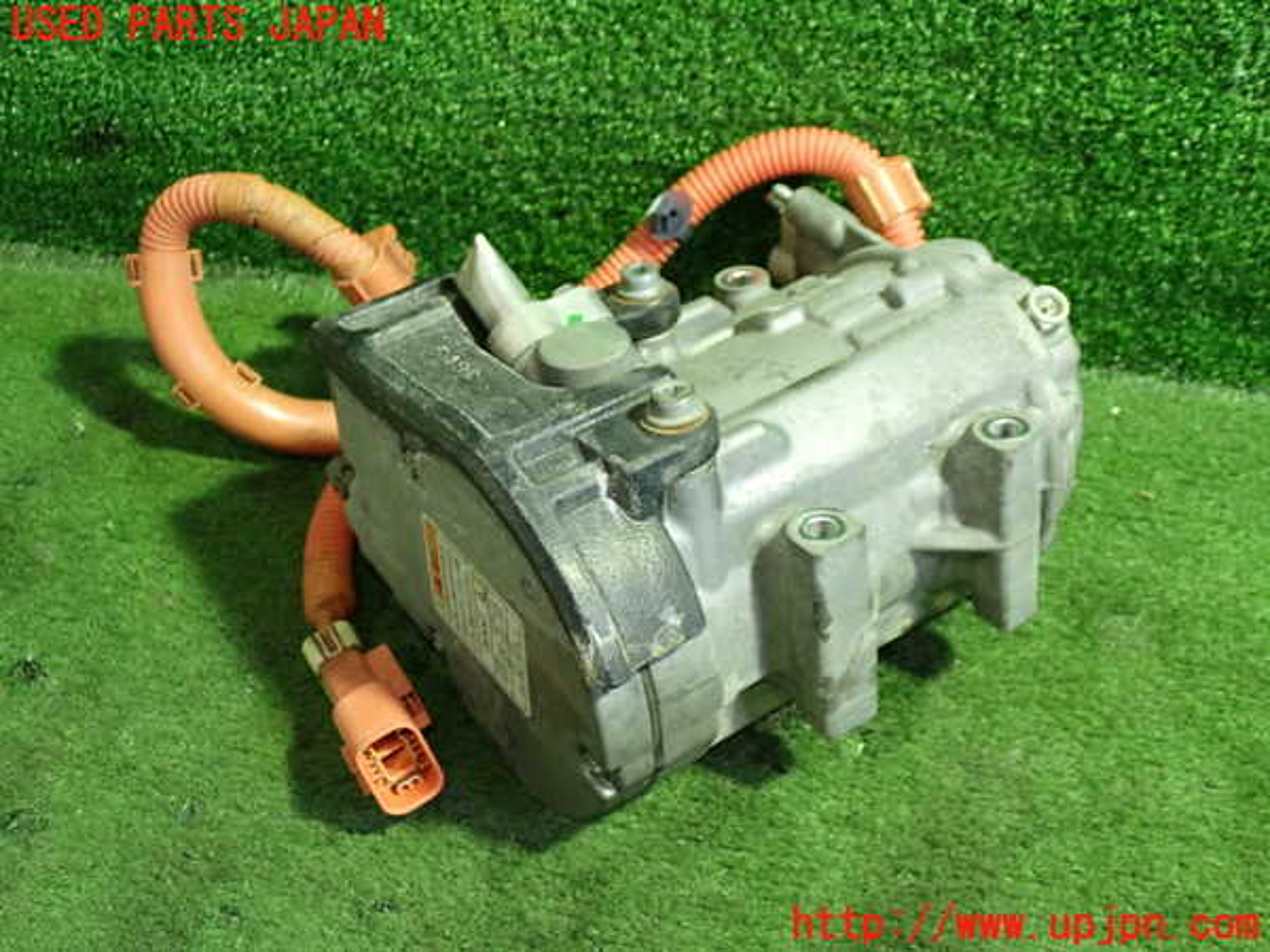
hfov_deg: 42.9
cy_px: 476
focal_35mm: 44
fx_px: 1614
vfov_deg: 32.9
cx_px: 635
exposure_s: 1/40
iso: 800
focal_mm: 7.84
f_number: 2.9
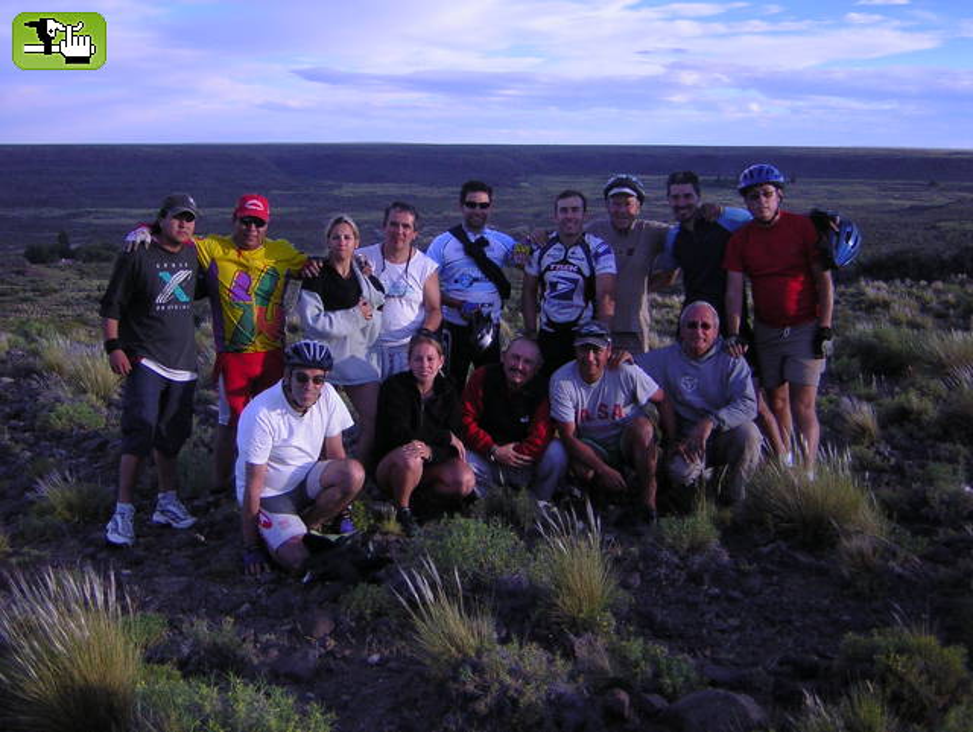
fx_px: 1322
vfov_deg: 30.9
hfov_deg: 40.4
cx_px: 486
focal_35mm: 47
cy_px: 366
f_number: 2.9
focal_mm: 6.1
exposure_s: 1/504
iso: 50
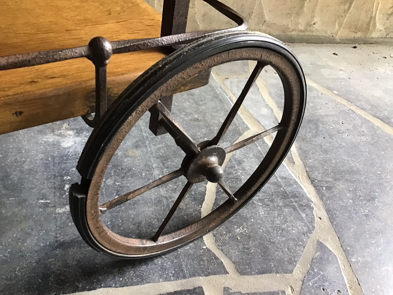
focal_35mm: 31
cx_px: 196
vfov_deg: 45.4
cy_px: 148
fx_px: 352
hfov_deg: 58.4
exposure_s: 1/33
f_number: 2.4
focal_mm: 3.3
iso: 200
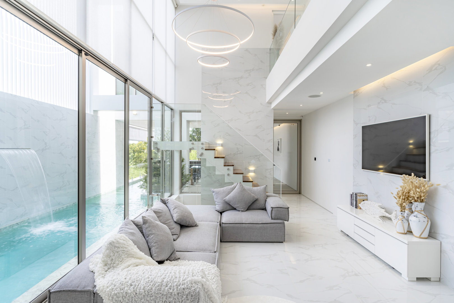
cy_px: 152
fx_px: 240
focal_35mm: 19
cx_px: 227
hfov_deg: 86.9
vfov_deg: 64.6
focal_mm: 19
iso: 200
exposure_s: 1/80
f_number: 16
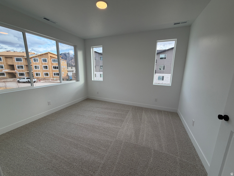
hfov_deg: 102.1
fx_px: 95
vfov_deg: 85.7
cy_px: 88
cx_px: 117
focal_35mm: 14
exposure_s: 1/144
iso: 40
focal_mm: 2.22
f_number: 2.2
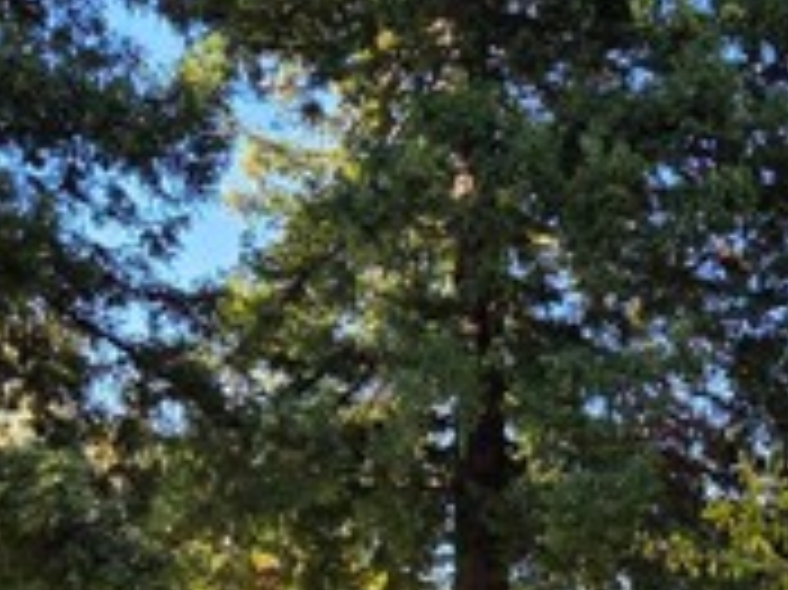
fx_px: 1911
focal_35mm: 84
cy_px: 914
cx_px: 716
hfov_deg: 22.7
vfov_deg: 15.9
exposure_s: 1/1255
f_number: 1.8
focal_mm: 5.4
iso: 80
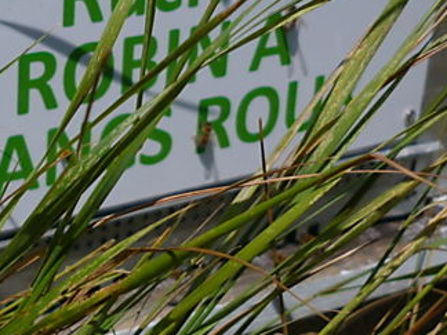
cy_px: 63
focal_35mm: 111
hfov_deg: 17.5
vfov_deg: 13.3
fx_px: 1433
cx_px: 63
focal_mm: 7.4
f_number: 9
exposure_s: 1/320
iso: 80
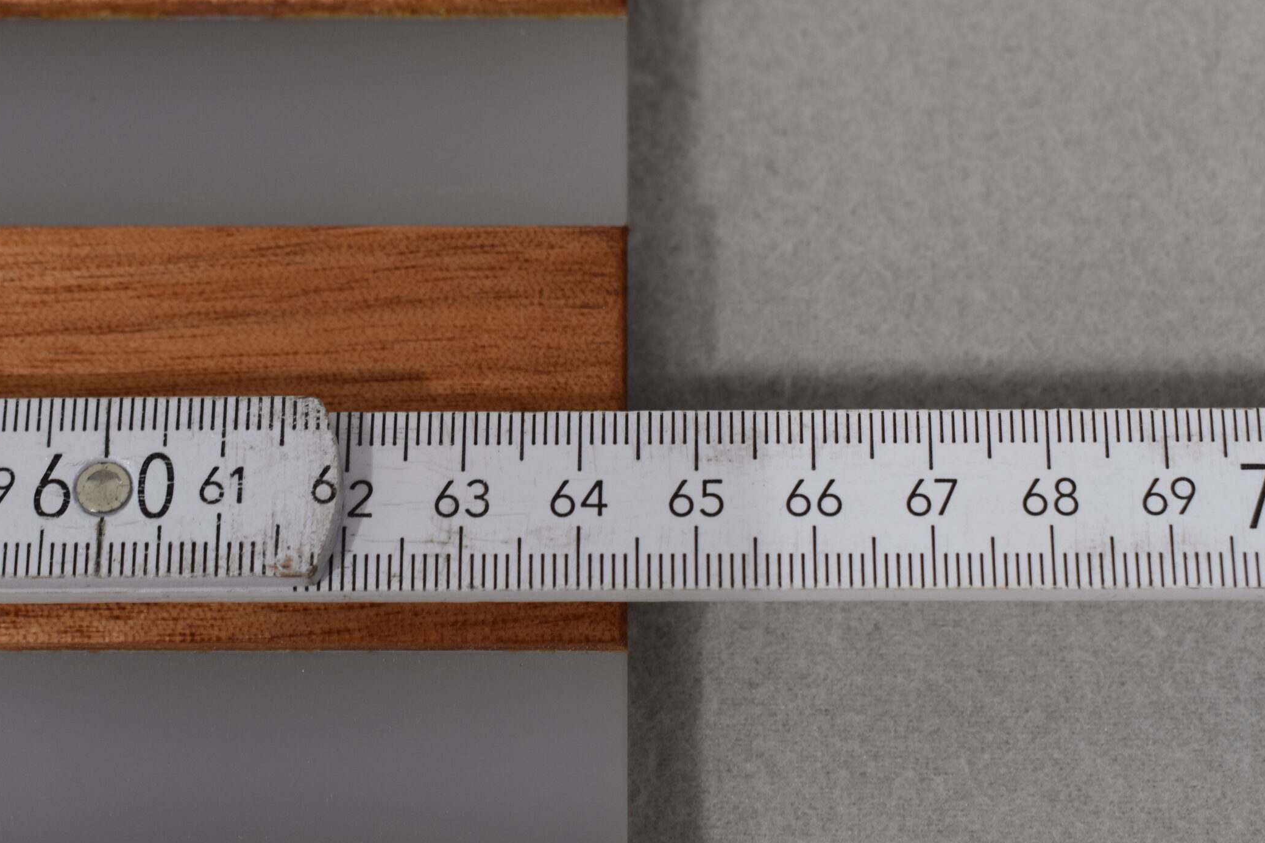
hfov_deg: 27.3
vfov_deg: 18.4
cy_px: 517
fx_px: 2600
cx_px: 616
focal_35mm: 74
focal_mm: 40
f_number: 8
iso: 320
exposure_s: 1/60
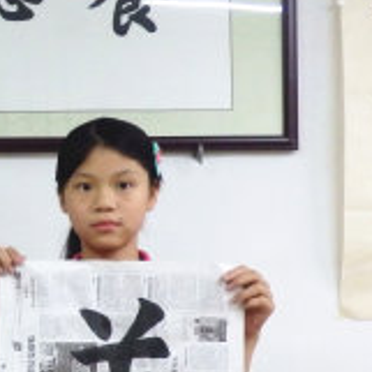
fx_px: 1605
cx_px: -32
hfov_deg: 13.0
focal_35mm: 132
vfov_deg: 13.2
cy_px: 241
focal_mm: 8.9
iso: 800
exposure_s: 1/60
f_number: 4
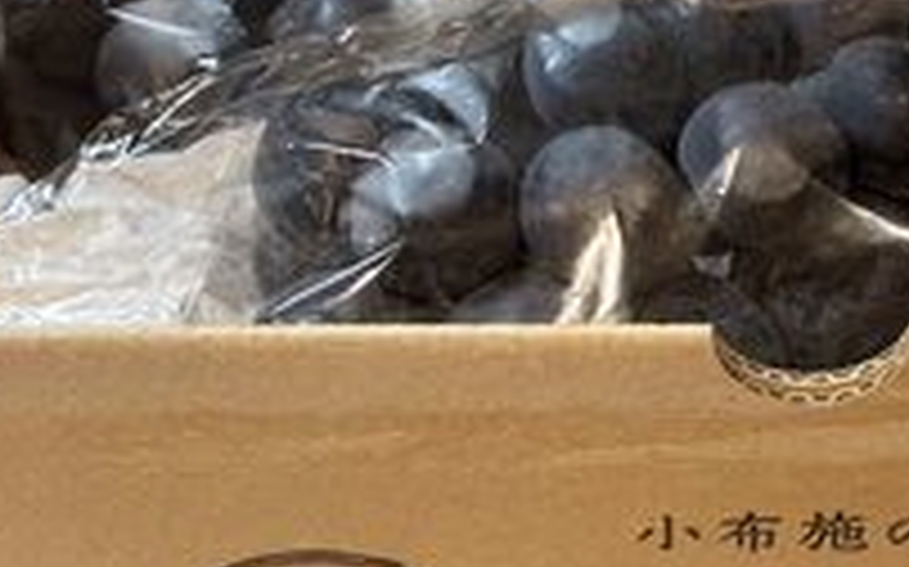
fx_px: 2501
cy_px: 176
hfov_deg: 20.2
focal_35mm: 101
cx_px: 832
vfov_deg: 12.9
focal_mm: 6.86
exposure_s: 1/33
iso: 200
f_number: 1.78
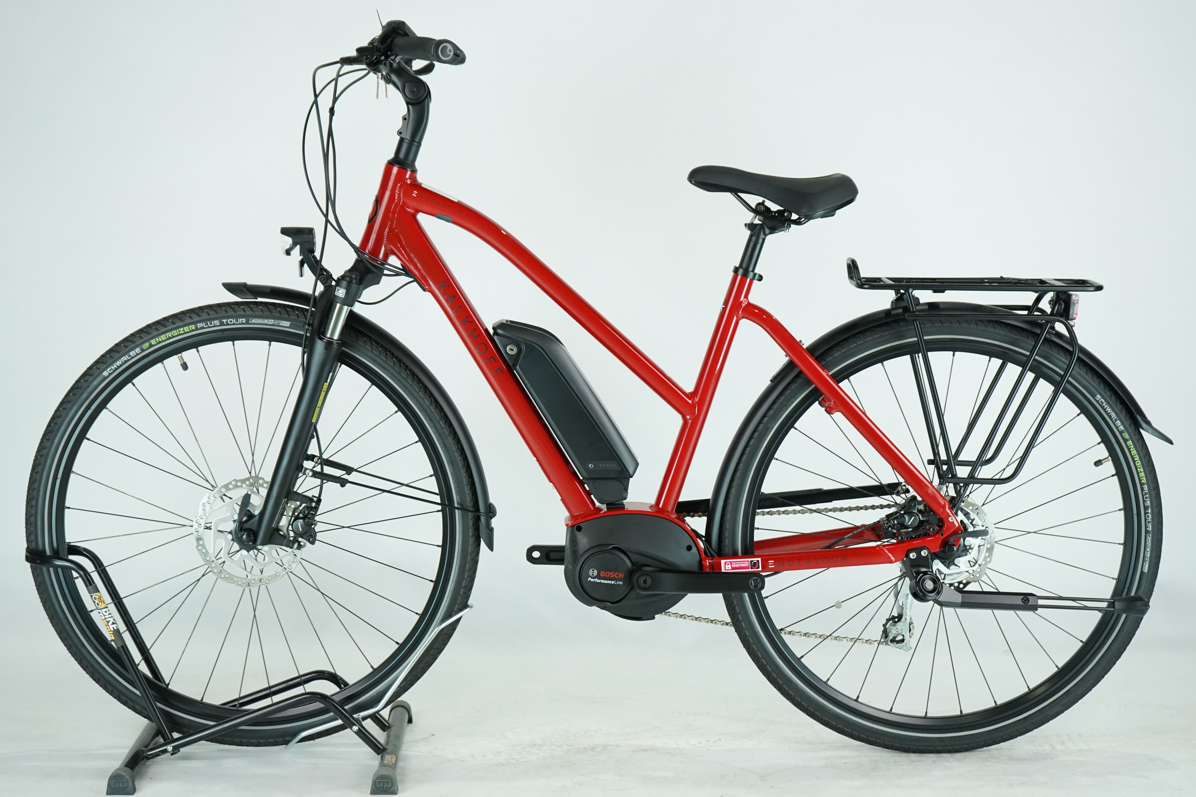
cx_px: 598
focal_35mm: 62
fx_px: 2060
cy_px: 398
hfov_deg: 32.4
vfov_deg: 21.9
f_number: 5.6
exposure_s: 1/200
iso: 1600
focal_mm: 62
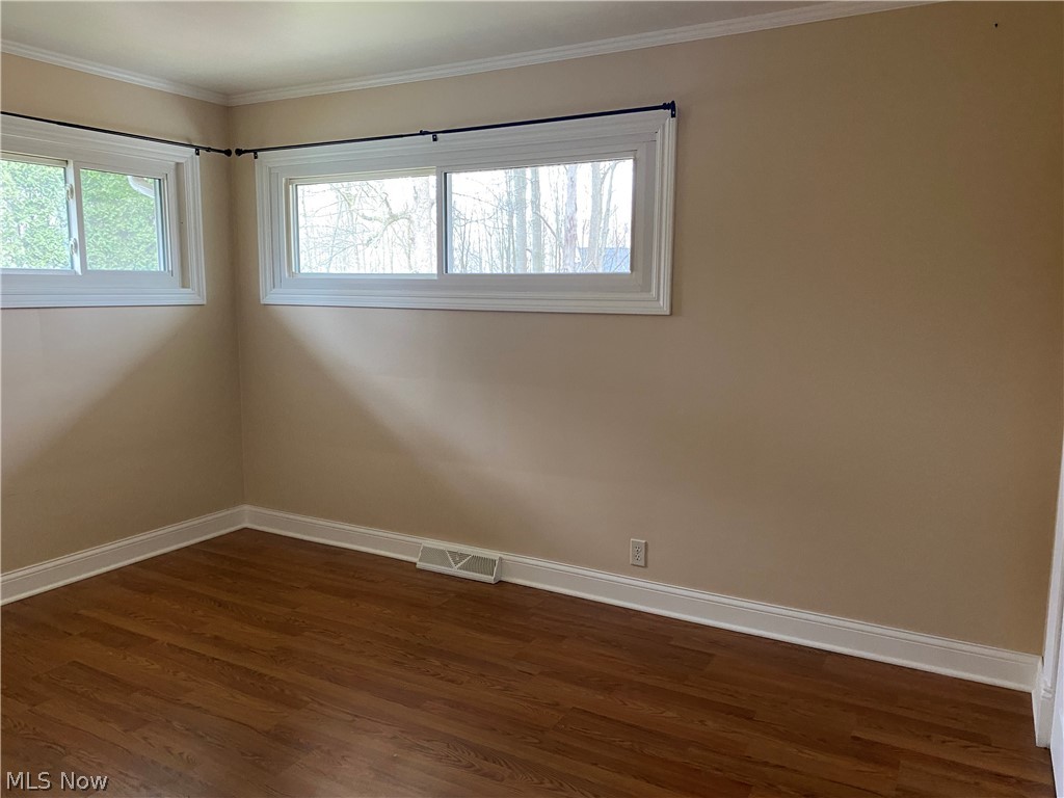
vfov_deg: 53.1
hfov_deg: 67.3
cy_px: 399
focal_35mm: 26
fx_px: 799
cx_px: 532
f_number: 1.8
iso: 250
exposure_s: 1/60
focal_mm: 4.25
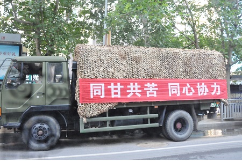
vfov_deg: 43.6
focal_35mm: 30
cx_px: 121
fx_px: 202
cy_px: 80
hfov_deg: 61.9
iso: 3200
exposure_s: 1/320
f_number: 9
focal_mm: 20
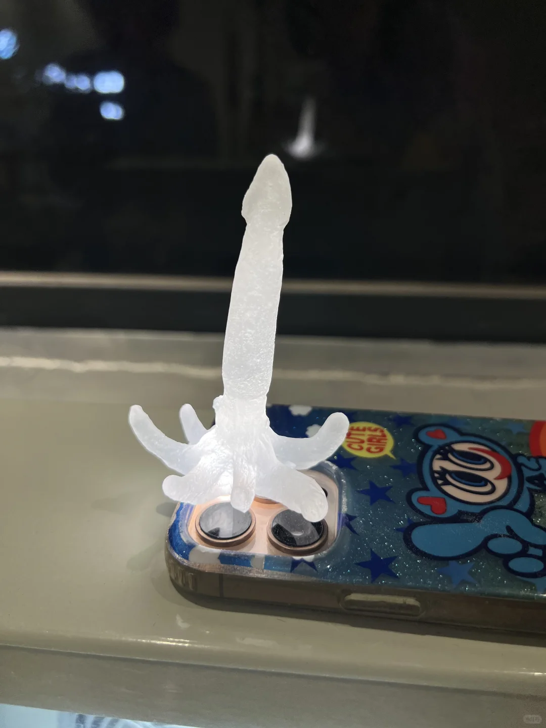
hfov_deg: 53.1
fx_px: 547
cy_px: 364
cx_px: 273
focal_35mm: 26
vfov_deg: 67.3
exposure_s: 1/509
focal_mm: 5.7
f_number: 1.5
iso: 50
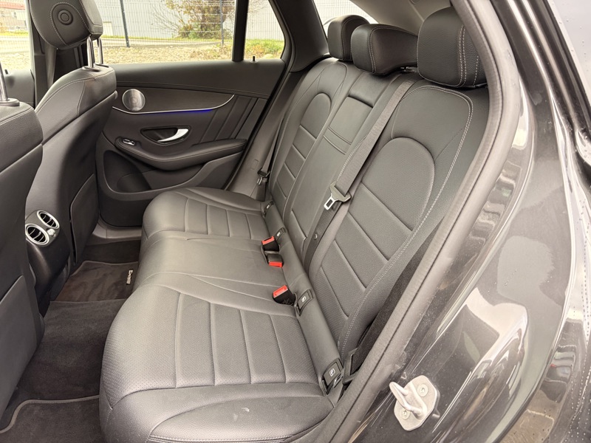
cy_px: 222
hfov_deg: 67.3
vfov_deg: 53.1
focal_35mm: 26
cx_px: 296
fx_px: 444
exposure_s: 1/60
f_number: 1.6
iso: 125
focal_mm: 5.96
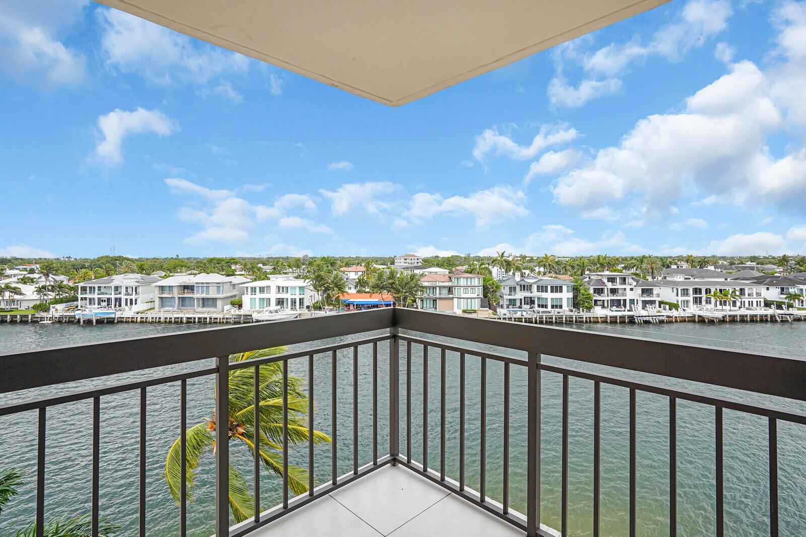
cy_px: 268
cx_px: 403
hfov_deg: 96.7
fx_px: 358
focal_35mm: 16
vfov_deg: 73.7
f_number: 8
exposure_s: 1/640
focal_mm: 16
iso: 800
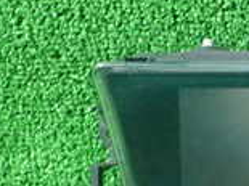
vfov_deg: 12.5
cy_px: 202
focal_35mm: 116
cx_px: 466
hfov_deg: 14.6
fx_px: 834
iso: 800
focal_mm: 5.5
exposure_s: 1/50
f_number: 2.3
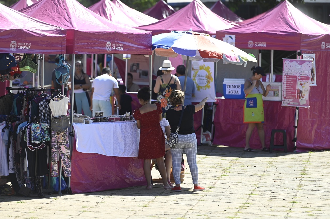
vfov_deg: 6.9
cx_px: 165
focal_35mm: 200
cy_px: 110
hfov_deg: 10.3
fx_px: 1832
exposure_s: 1/1000
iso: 200
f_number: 4
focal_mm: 200
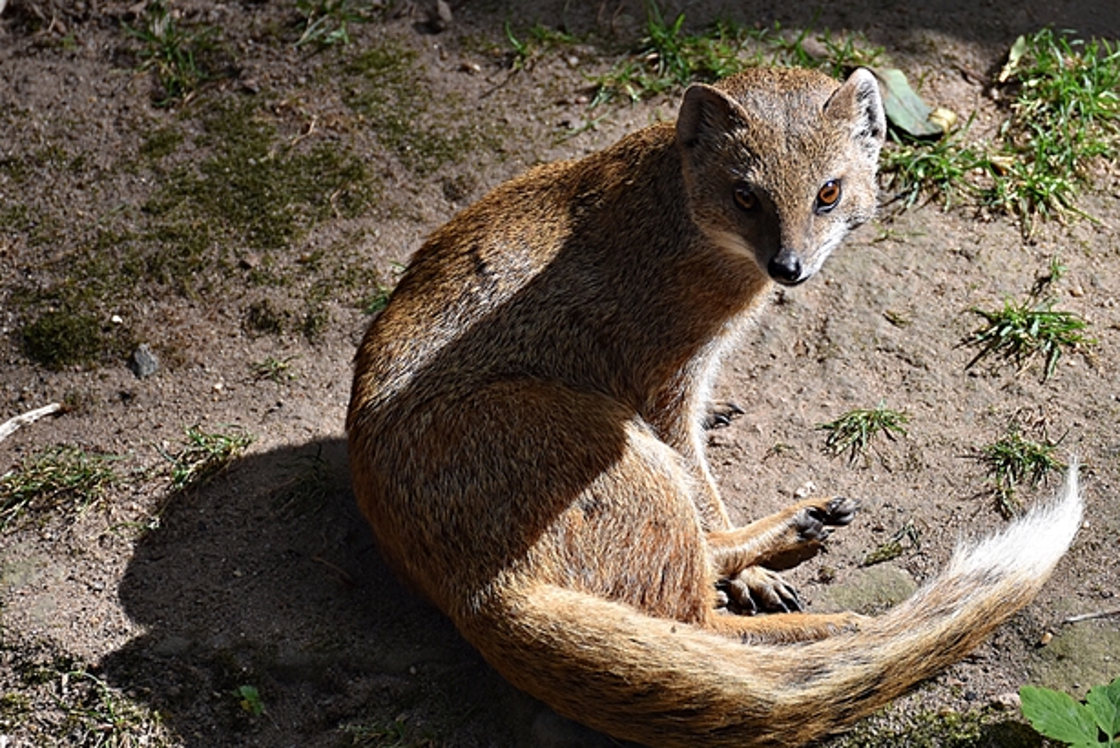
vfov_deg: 7.9
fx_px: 5447
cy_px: 371
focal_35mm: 175
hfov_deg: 11.7
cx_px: 801
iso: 220
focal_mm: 70
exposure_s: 1/500
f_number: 5.6
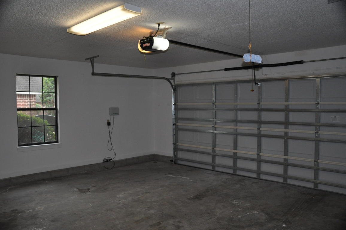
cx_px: 173
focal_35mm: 27
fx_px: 259
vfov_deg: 47.8
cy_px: 115
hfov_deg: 67.4
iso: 800
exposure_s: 1/60
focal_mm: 18
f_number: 3.5
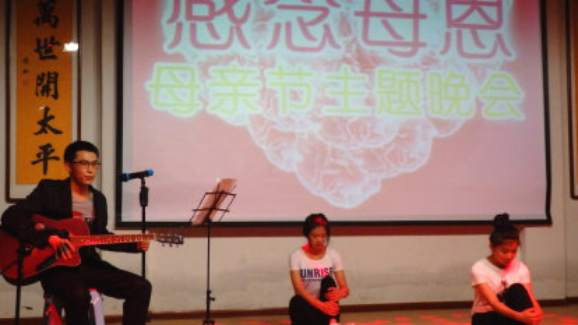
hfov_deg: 36.0
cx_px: 311
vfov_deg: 20.7
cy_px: 143
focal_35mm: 58
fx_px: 889
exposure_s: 1/80
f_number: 3.8
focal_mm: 8
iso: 800
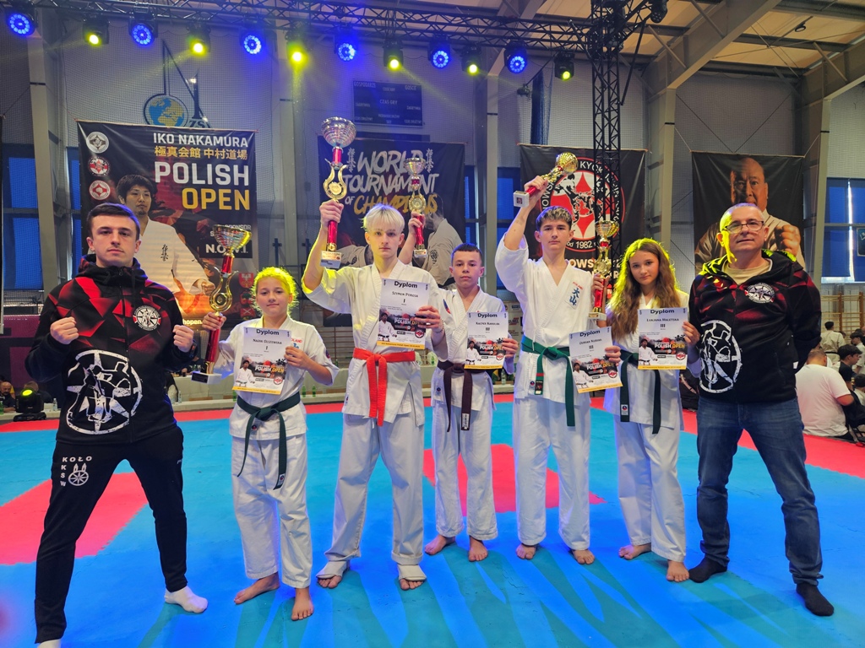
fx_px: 575
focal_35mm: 23
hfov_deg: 73.9
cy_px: 324
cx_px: 432
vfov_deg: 58.9
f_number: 1.8
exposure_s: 1/60.7
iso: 50
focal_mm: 5.4
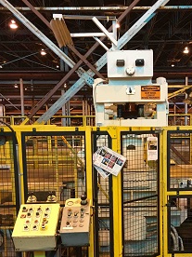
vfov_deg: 38.3
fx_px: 362
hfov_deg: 29.5
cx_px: 126
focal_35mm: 49
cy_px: 178
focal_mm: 4.15
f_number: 2.2
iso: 160
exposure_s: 1/30
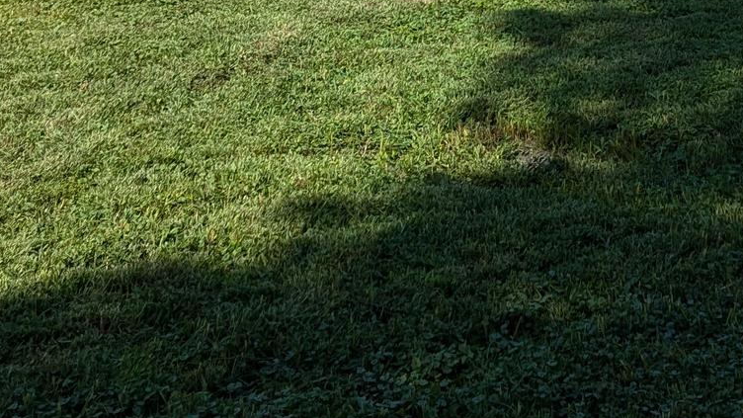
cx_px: 579
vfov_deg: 15.1
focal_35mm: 71
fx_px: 1399
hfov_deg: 29.2
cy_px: -298
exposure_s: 1/4184
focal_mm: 6.81
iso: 51
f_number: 1.85
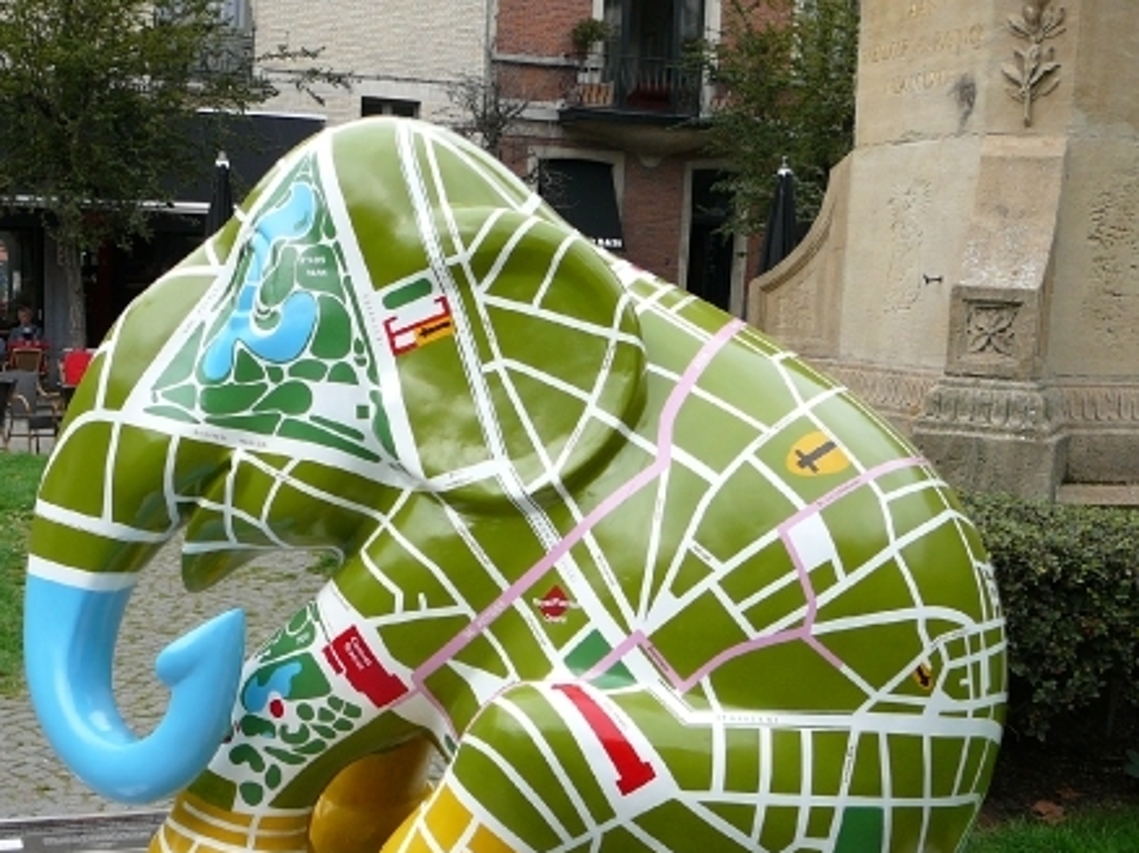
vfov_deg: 30.1
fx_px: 1579
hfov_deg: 39.6
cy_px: 538
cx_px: 473
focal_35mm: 48
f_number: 2.8
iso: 80
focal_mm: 5.2
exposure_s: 1/250
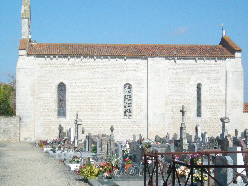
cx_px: 110
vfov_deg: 18.2
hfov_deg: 24.1
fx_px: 580
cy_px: 107
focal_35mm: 81
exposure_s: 1/1475
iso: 400
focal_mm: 8.8
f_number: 6.7
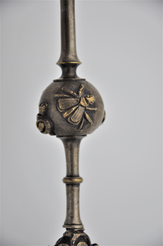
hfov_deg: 8.7
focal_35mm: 158
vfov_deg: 13.1
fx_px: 1072
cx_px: 82
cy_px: 123
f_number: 5.6
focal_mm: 105
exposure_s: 1/500
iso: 250
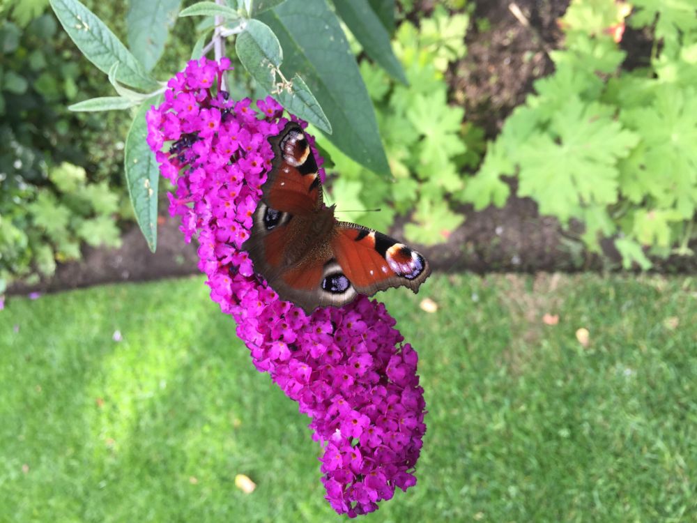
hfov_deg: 61.7
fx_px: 584
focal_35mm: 29
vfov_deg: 48.2
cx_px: 348
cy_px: 262
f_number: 2.2
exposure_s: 1/100
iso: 32
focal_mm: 4.15
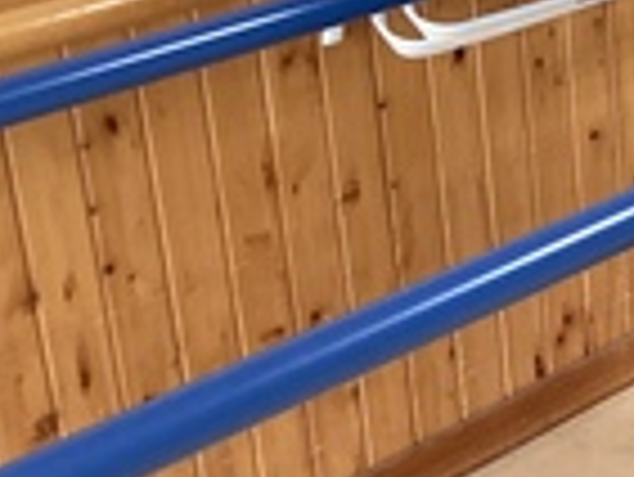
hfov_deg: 15.9
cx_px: 1034
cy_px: 173
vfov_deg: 13.5
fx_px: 2016
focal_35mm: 110
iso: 125
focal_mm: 3.3
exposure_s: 1/60
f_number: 2.4
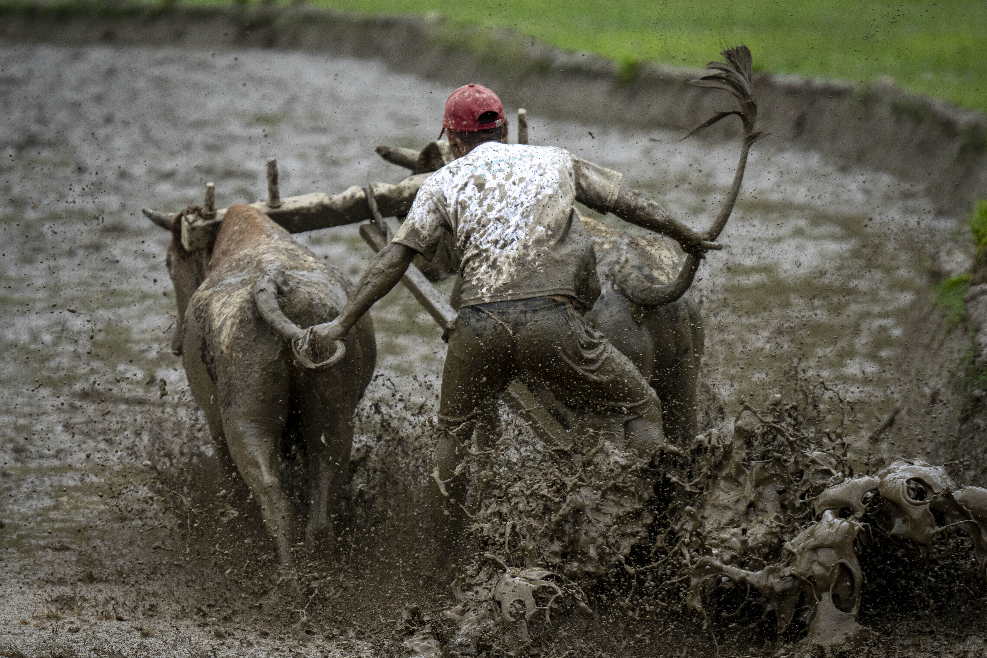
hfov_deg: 8.5
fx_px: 6662
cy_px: 329
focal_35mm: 243
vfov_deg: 5.7
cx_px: 494
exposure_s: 1/6400
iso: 800
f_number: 2.8
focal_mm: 162
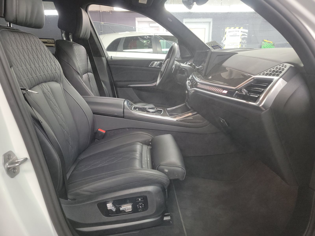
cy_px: 118
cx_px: 158
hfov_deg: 71.6
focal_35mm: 24
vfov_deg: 56.8
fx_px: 218
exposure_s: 1/59
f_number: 1.8
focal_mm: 6.7
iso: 518
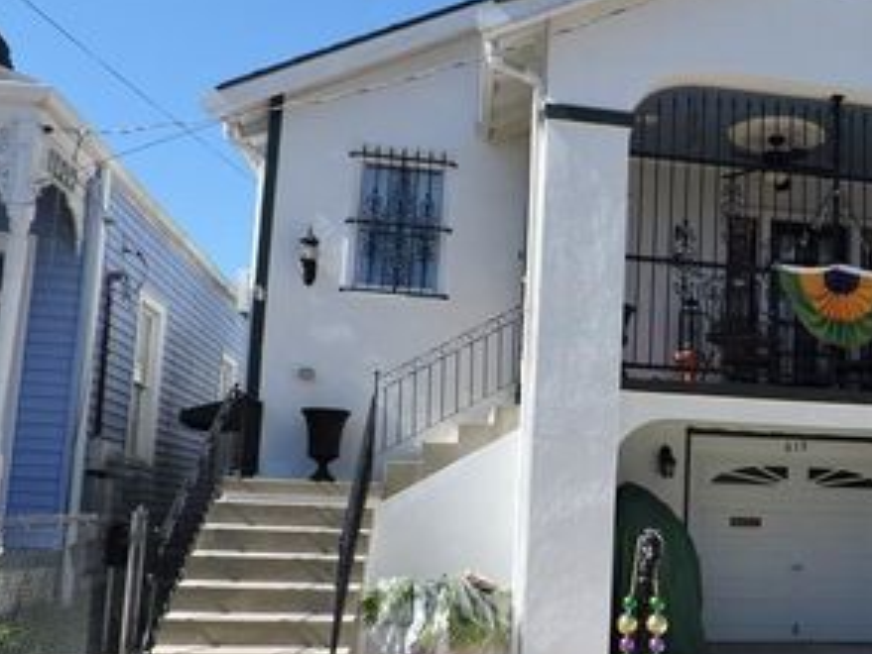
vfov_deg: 35.0
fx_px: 1033
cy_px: 394
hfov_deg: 43.9
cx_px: 679
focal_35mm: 41
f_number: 3
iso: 100
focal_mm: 4.3
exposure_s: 1/1000
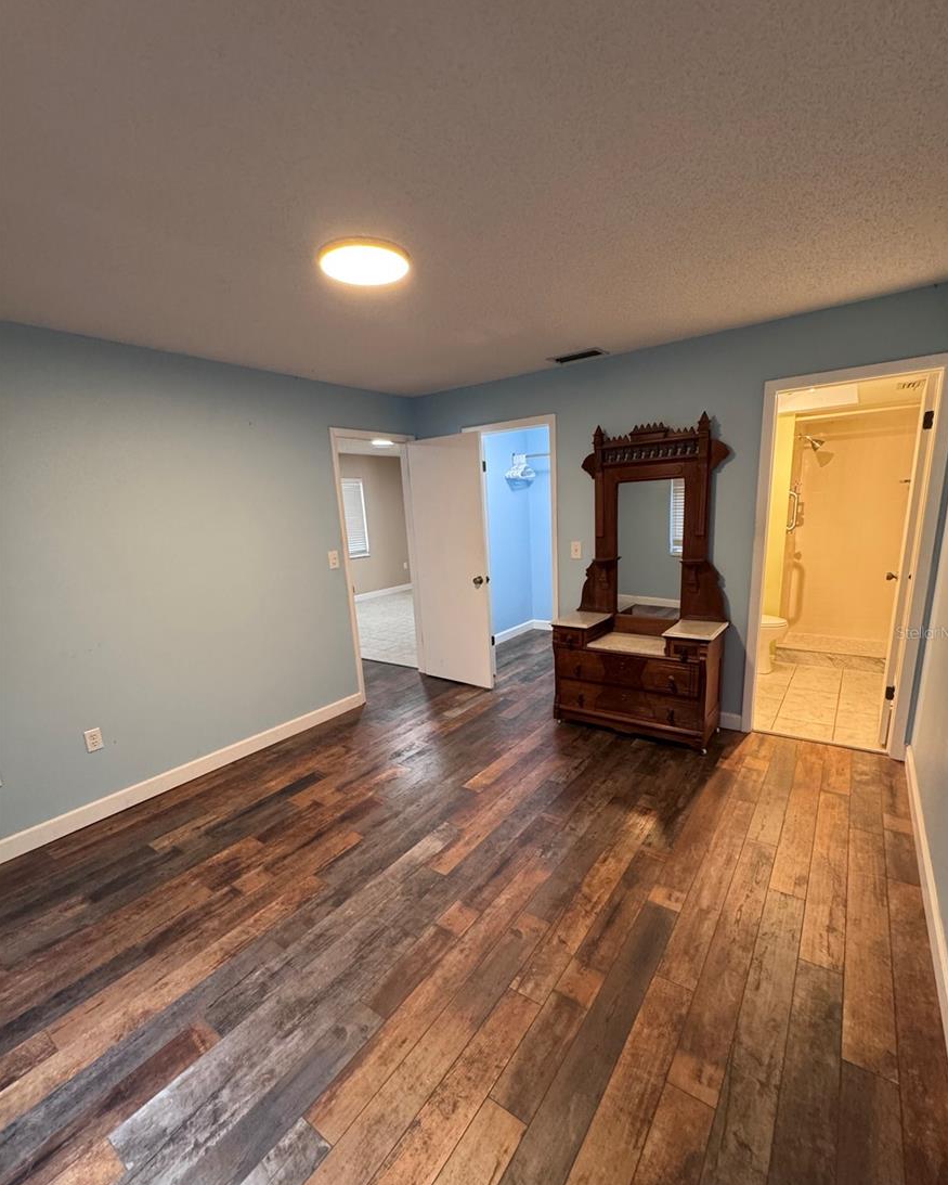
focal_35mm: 15
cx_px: 485
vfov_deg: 96.6
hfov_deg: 84.0
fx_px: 526
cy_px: 632
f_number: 2.2
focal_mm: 2.22
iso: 320
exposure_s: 1/60
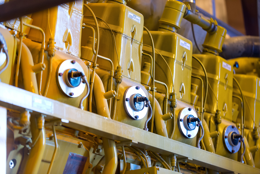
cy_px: 87
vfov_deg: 13.4
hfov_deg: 20.0
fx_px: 737
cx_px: 130
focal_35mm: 102
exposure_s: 1/125
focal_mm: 102
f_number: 2.8
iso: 1250
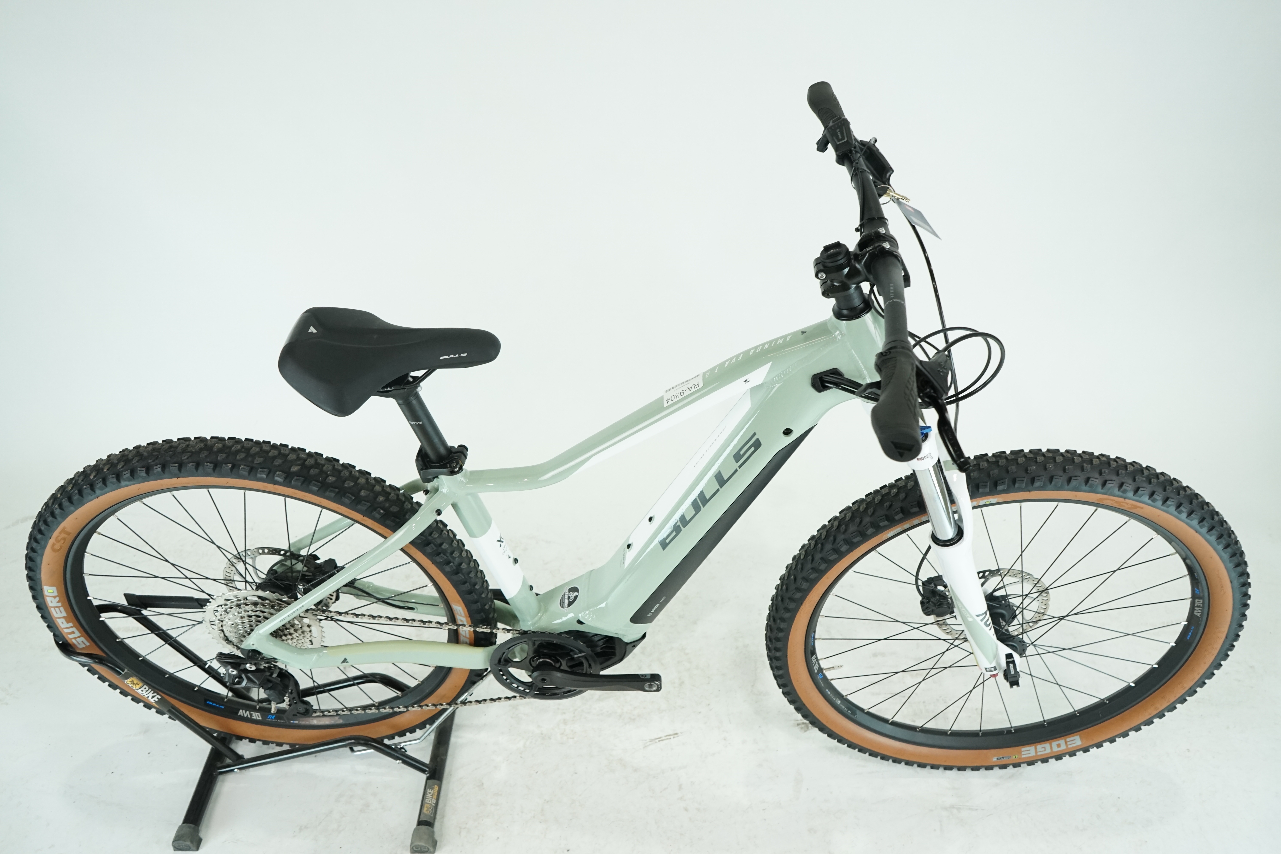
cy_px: 427
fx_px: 996
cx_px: 640
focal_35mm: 28
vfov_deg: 46.4
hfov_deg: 65.5
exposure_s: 1/200
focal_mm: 28
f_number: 5.6
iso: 1600
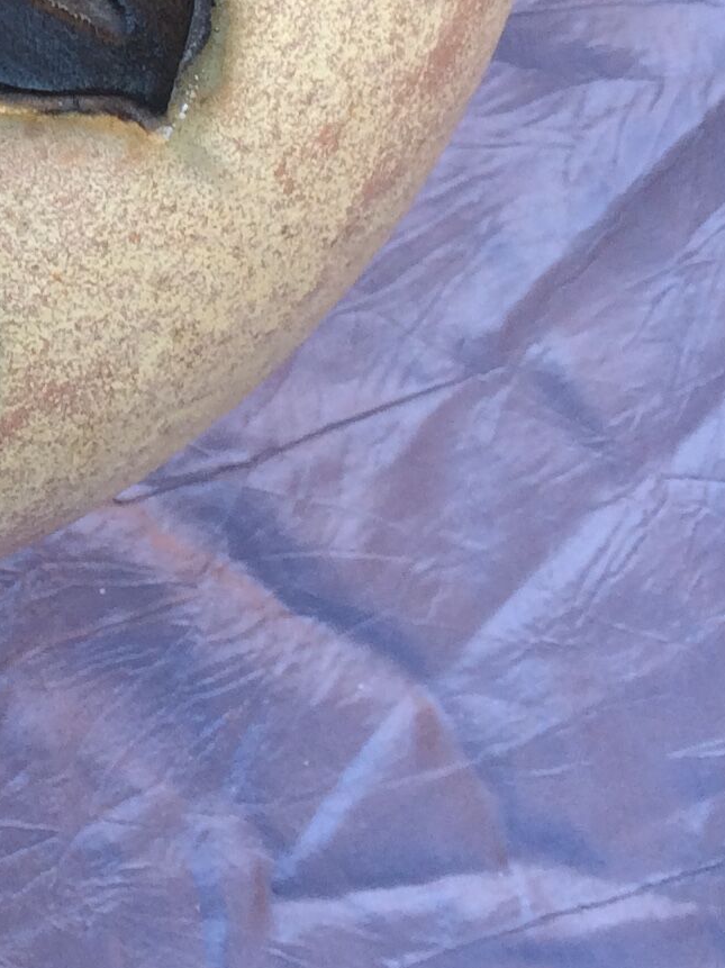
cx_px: -409
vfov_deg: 17.5
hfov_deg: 12.7
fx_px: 3074
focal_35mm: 110
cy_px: -4
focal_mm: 4.15
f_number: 2.2
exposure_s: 1/100
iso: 32
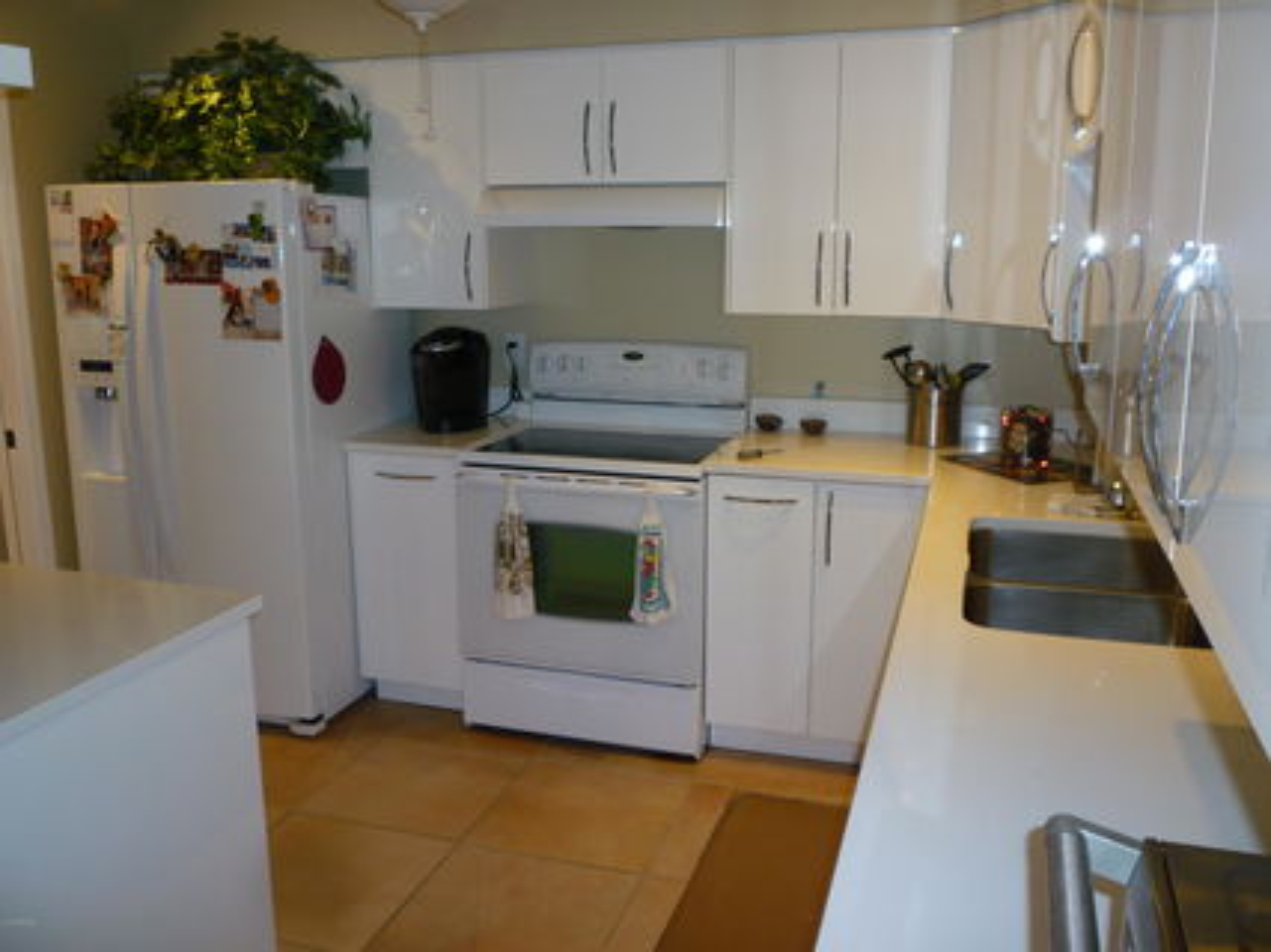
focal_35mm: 29
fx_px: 1064
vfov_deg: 48.2
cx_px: 636
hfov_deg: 61.7
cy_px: 476
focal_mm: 5.2
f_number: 3.3
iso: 100
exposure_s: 1/30
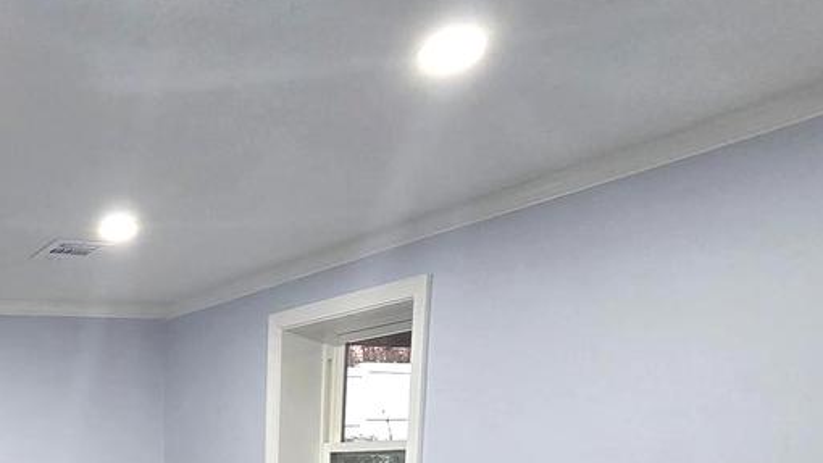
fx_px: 873
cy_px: 679
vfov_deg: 24.0
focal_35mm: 40
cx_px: -2
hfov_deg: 43.3
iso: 250
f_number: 2.2
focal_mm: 2.2
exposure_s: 1/60
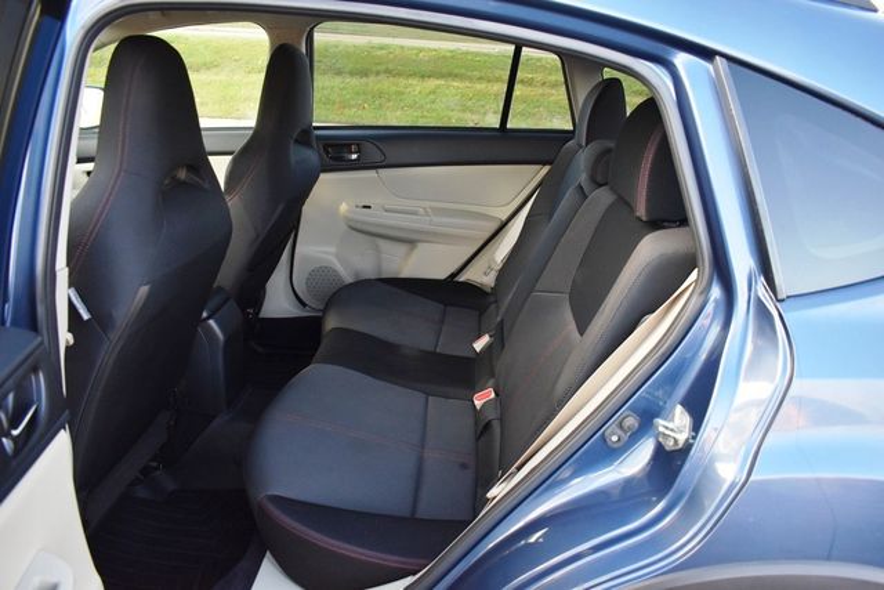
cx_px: 442
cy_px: 295
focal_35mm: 27
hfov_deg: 67.4
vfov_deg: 48.0
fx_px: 663
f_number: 3.5
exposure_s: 1/160
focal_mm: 18
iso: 800
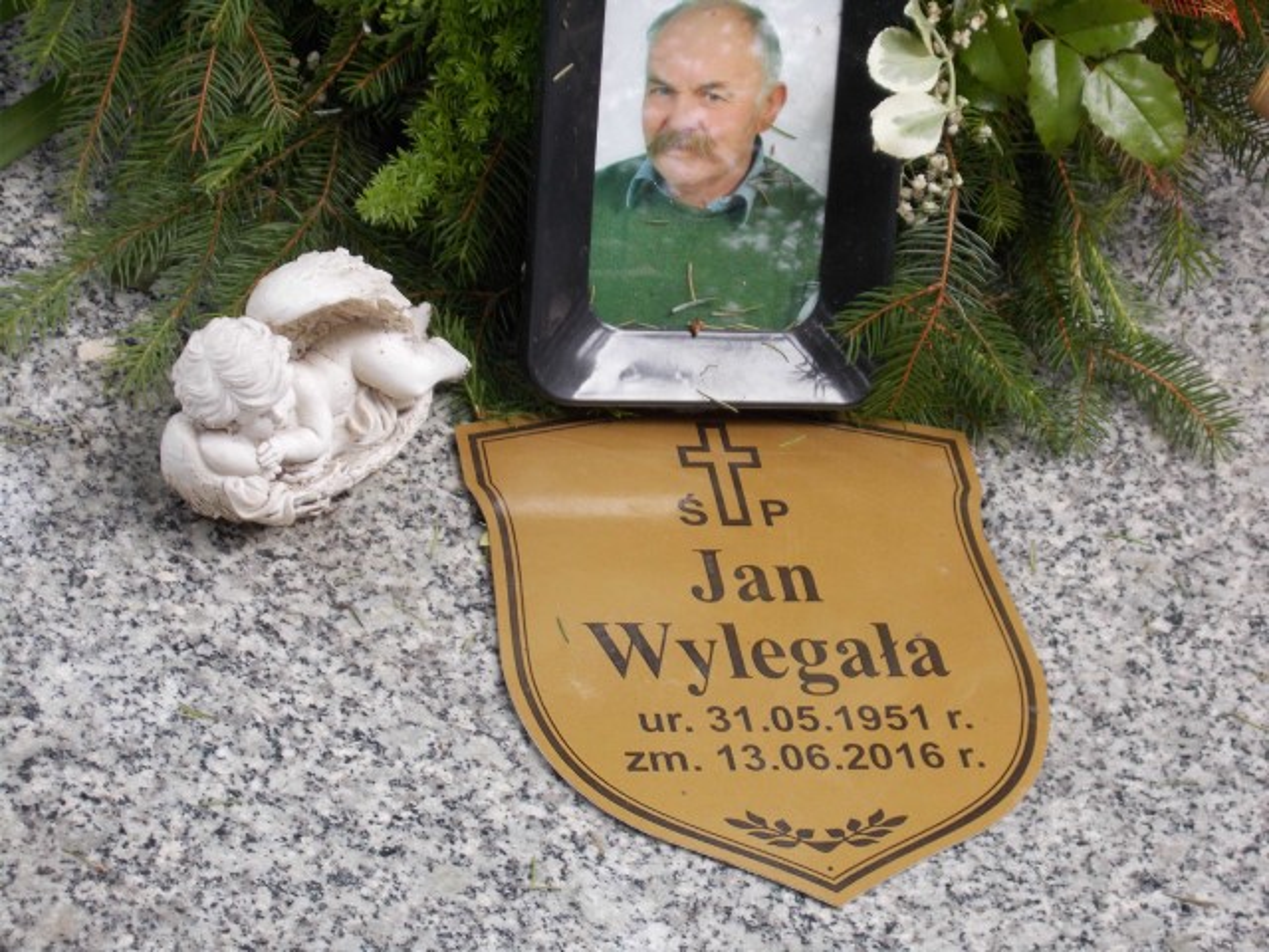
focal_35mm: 113
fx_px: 4143
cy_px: 476
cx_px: 634
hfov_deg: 17.4
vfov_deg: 13.1
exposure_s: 1/60
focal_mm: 20.1
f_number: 6
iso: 100
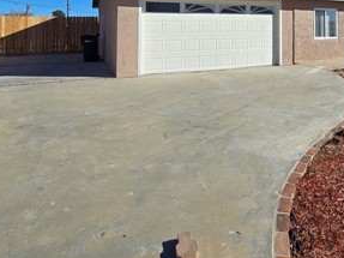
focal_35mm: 29
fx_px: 288
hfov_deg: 58.5
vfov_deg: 43.5
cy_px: 20
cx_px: 258
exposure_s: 1/3657
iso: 50
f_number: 2.2
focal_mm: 2.2
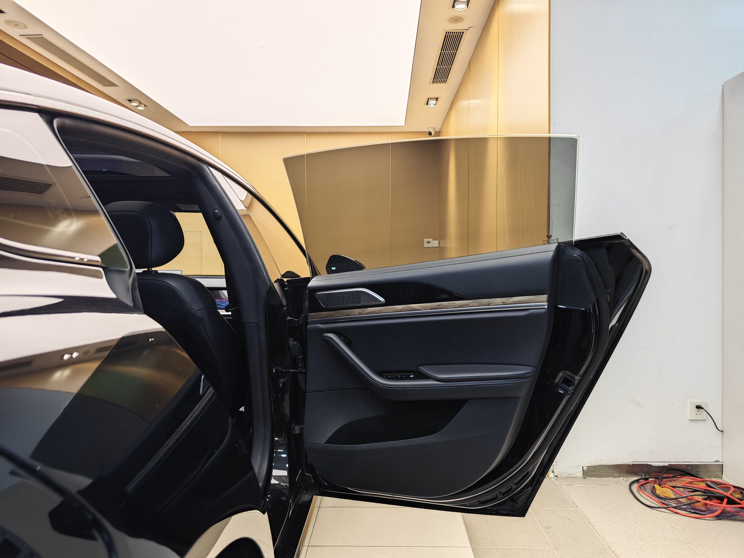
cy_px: 279
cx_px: 372
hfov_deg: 73.9
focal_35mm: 23
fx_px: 494
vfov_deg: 58.9
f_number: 1.9
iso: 640
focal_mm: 8.7
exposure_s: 1/50
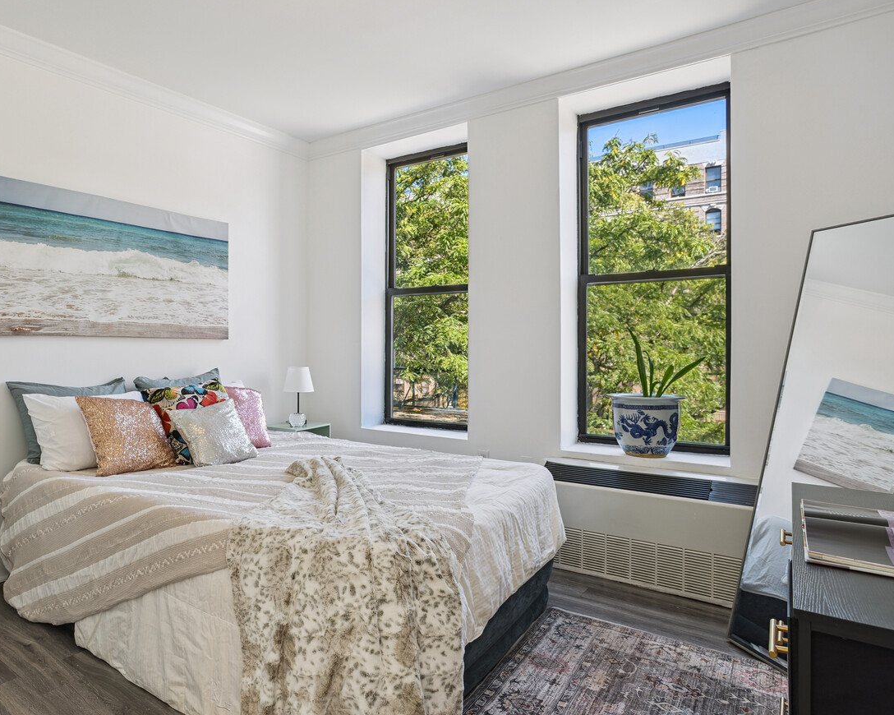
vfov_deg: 63.1
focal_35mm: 22
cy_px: 350
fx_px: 582
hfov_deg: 73.0
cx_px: 305
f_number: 8
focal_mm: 17
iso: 100
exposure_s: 1/8
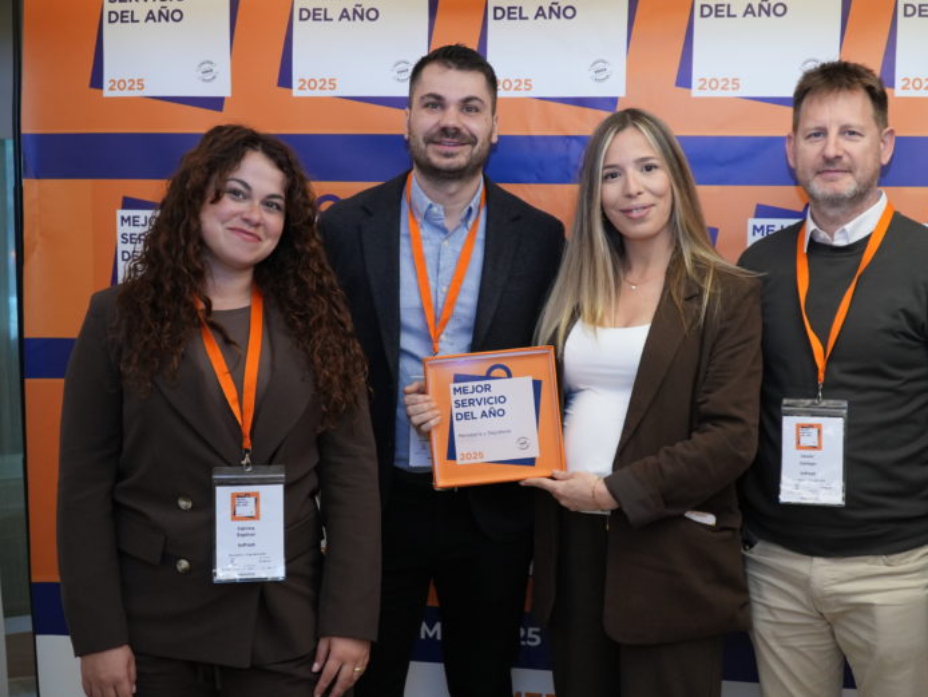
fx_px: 1114
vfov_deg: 34.7
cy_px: 354
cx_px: 513
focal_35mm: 42
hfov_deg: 45.1
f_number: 4.5
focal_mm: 25
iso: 1250
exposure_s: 1/320
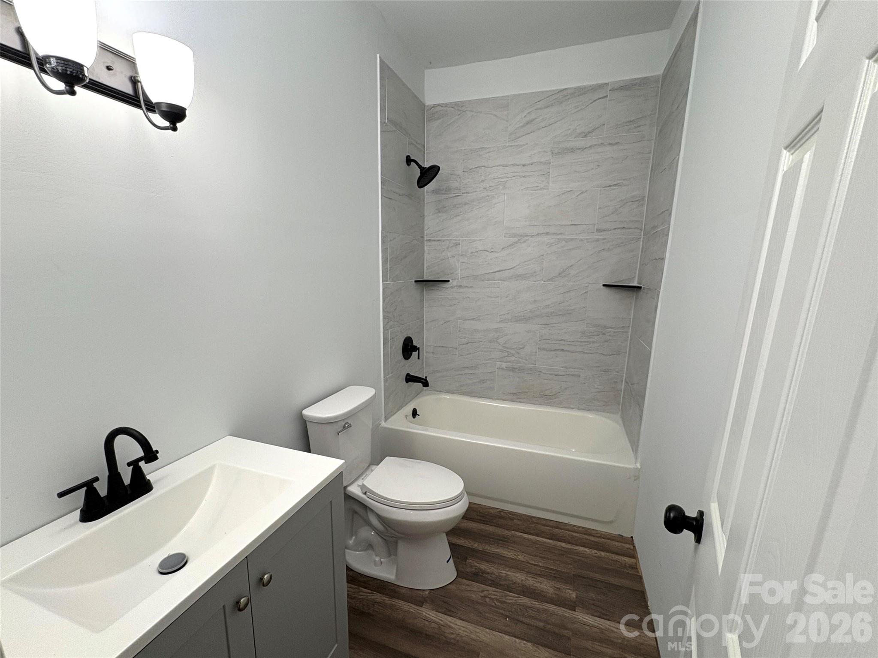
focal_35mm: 14
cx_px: 439
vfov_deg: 85.7
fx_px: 355
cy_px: 329
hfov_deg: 102.1
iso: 125
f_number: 2.2
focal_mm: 2.22
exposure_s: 1/60
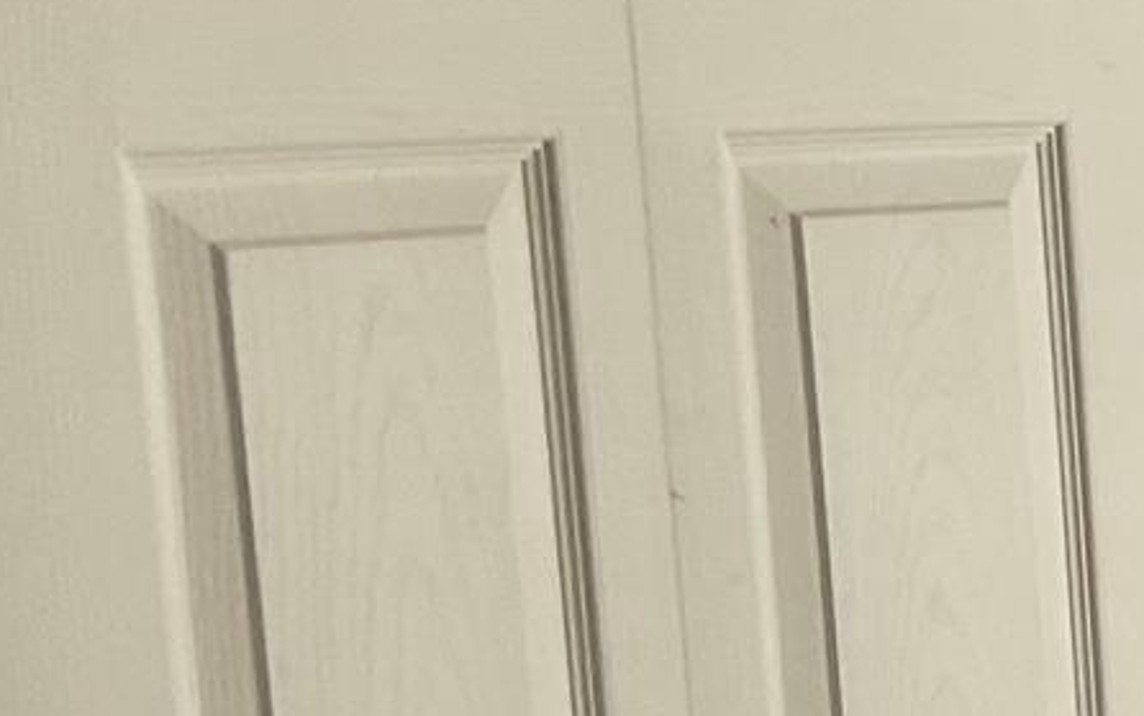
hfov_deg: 13.1
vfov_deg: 9.2
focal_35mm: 141
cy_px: 844
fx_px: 4397
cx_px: 2162
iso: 50
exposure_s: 1/60
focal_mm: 3
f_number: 1.8
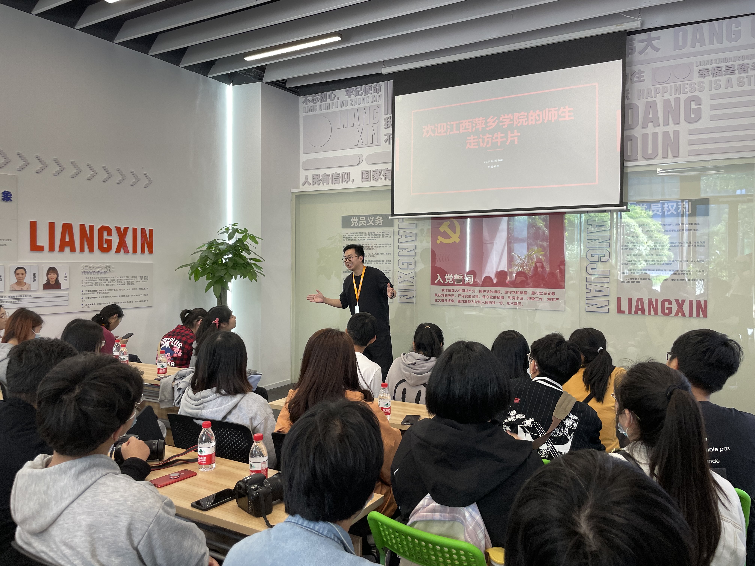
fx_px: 567
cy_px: 283
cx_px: 378
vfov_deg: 53.1
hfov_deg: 67.3
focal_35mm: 26
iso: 64
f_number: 1.6
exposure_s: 1/60
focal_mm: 4.2
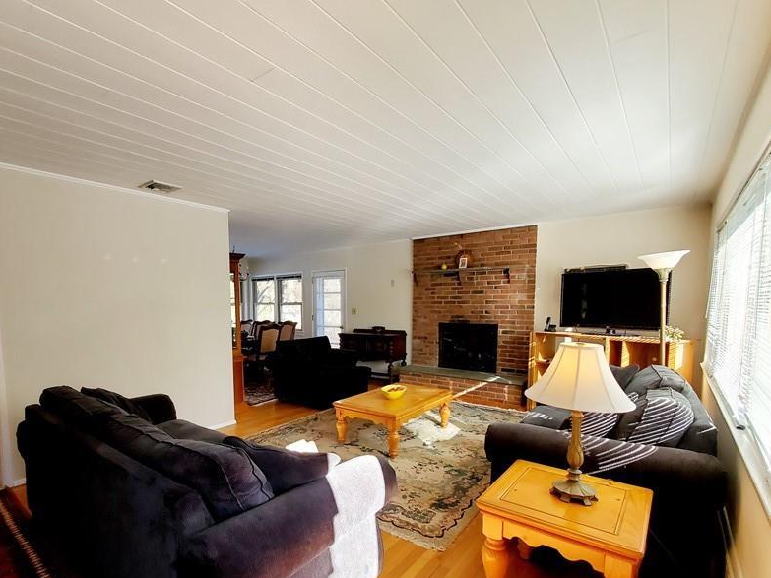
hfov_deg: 90.4
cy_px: 346
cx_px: 328
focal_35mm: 17
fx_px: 379
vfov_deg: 73.9
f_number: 2.2
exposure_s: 1/119
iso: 80
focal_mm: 1.8
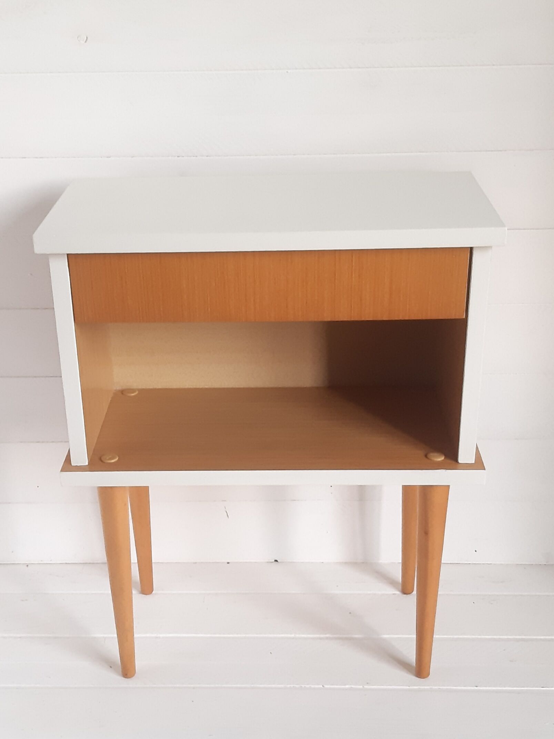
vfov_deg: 65.3
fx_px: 576
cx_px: 277
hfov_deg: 51.3
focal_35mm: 27
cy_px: 370
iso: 200
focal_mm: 3.93
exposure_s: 1/33
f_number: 1.7
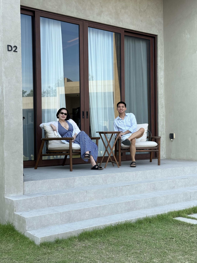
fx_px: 364
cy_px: 132
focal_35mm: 48
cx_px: 98
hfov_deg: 30.3
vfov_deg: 39.7
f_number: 1.78
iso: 64
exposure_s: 1/802
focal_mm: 6.76
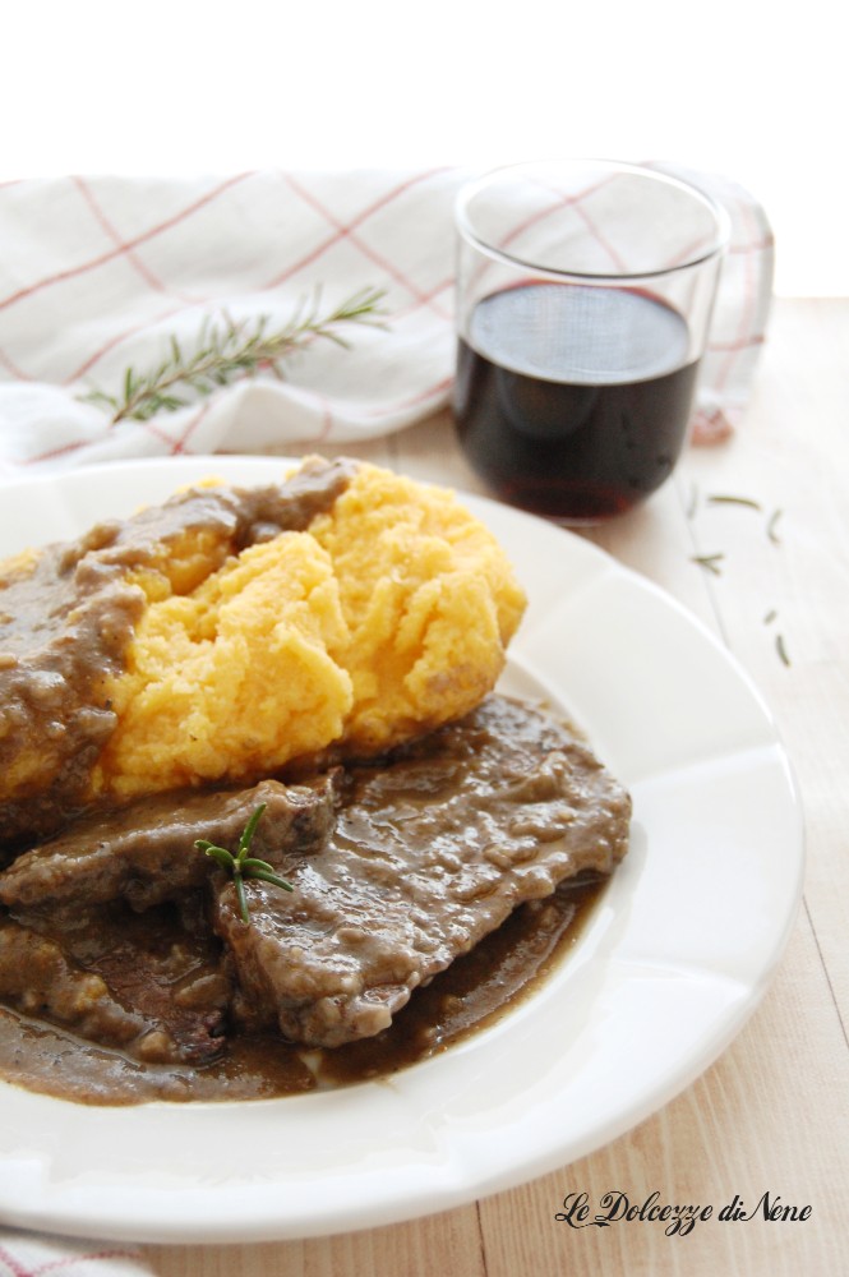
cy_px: 638
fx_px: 2126
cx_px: 424
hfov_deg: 22.6
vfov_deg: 33.4
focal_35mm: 60
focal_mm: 40
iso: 800
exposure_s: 1/60
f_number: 5
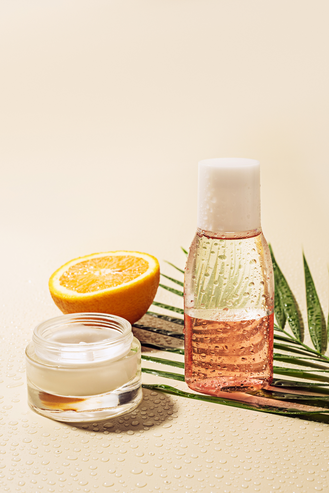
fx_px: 685
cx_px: 164
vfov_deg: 39.6
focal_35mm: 50
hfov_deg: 27.0
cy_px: 246
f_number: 13
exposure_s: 1/160
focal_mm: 50
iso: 100
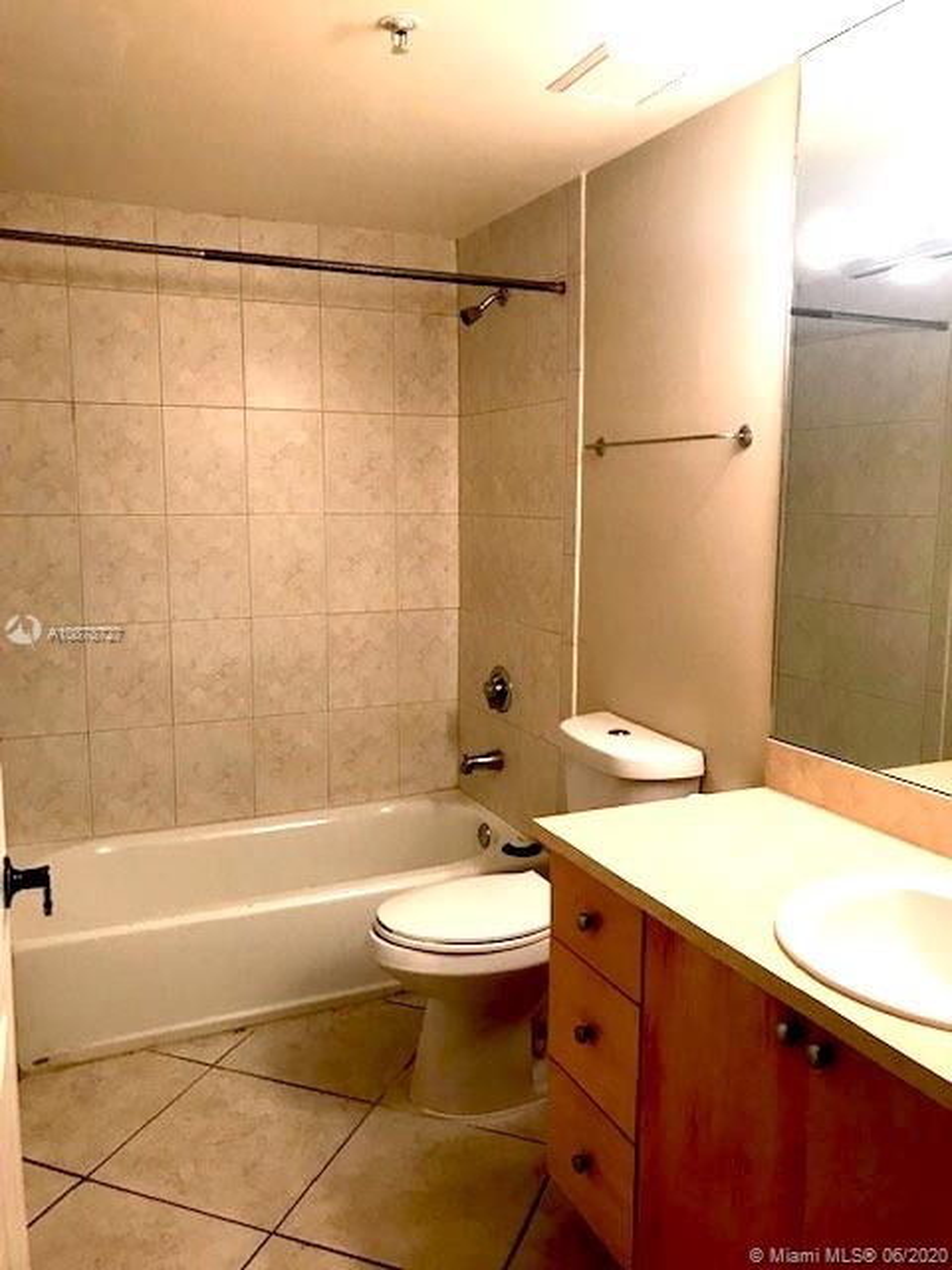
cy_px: 635
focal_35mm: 28
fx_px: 1027
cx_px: 476
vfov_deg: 63.4
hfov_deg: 49.7
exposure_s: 1/24
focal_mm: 3.99
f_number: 1.8
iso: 40
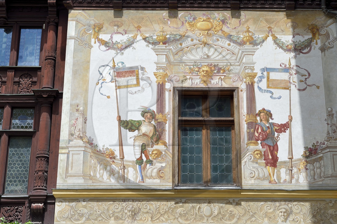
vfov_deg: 21.9
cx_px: 168
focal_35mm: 62
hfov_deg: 32.4
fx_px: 580
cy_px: 112
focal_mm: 62
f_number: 11
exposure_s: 1/200
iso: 200
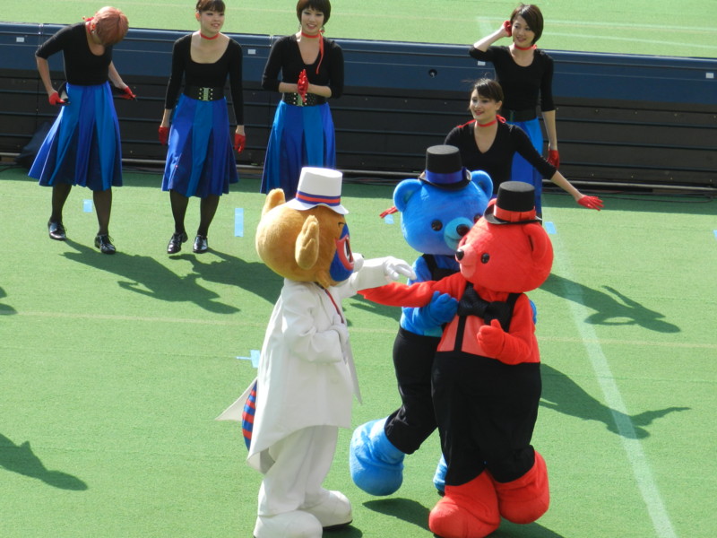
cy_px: 269
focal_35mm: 239
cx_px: 358
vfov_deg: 6.2
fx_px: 4950
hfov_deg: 8.3
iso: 160
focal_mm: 42.4
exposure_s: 1/400
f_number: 5.1
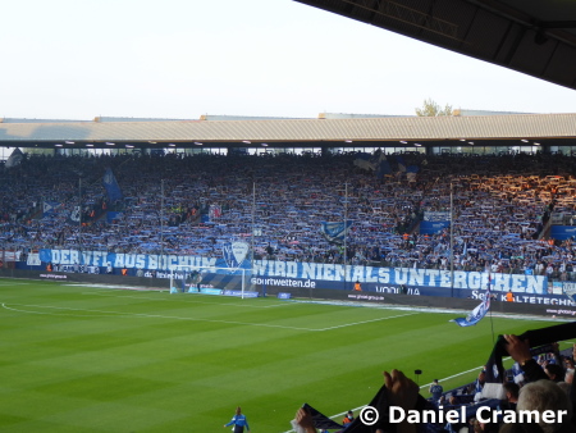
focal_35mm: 65
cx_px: 288
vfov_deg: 22.6
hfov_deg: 29.8
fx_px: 1082
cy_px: 216
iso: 160
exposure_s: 1/60
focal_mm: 11.7
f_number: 4.4
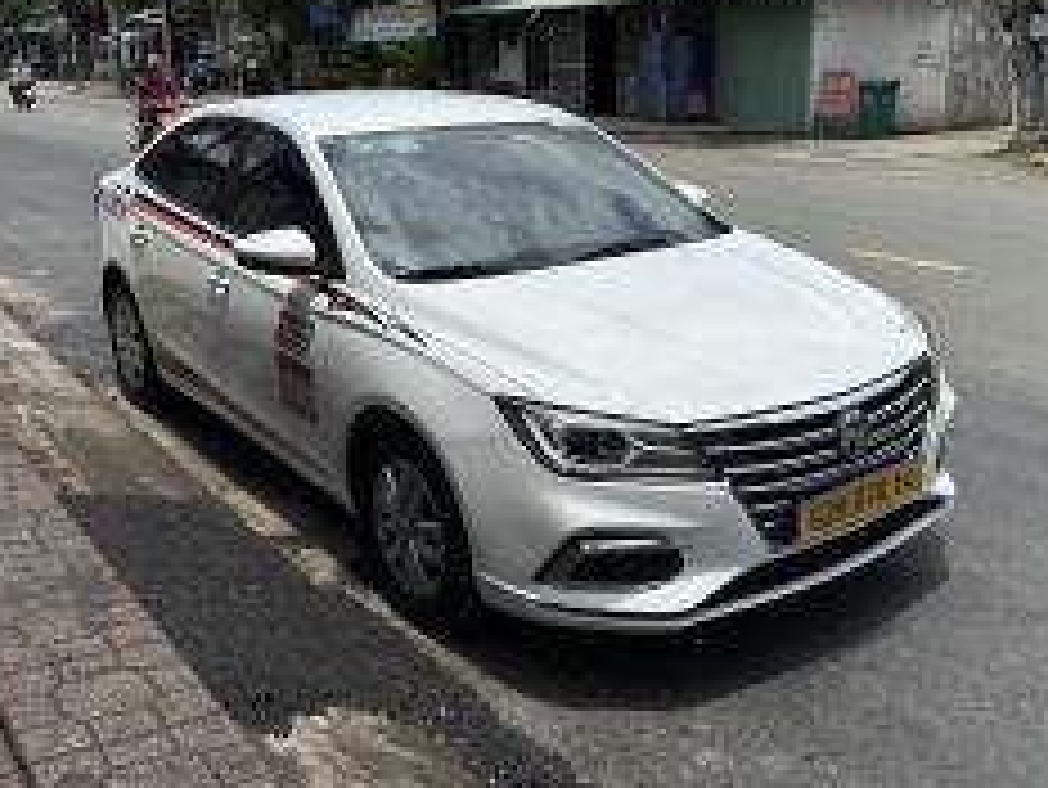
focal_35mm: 36
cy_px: 306
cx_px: 589
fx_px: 1090
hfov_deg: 51.2
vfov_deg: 39.5
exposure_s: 1/12048
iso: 80
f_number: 1.78
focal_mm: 6.86
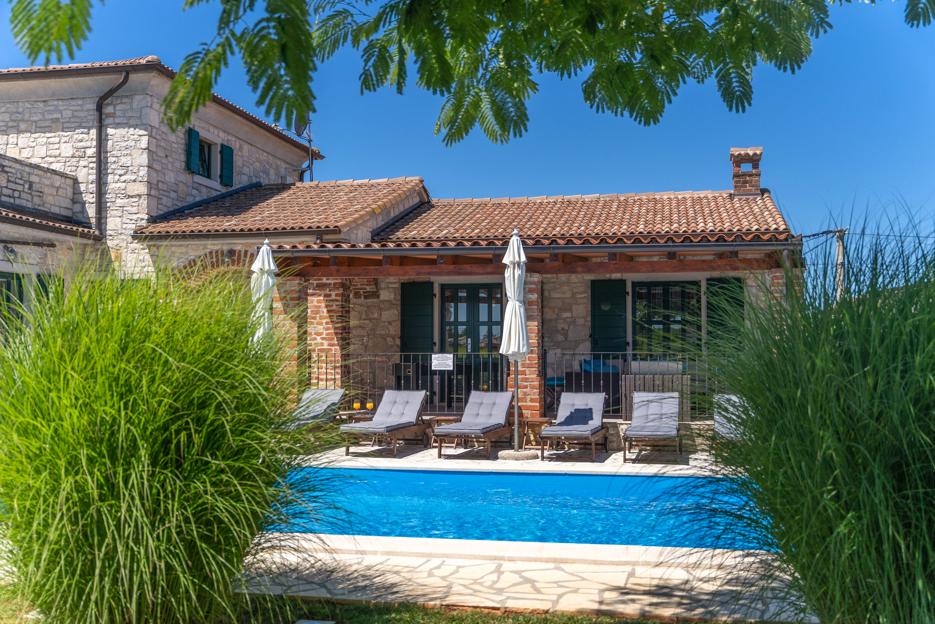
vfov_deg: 37.9
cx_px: 468
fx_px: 909
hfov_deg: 54.4
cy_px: 312
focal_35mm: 35
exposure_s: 1/8000
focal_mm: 35
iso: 320
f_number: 2.8
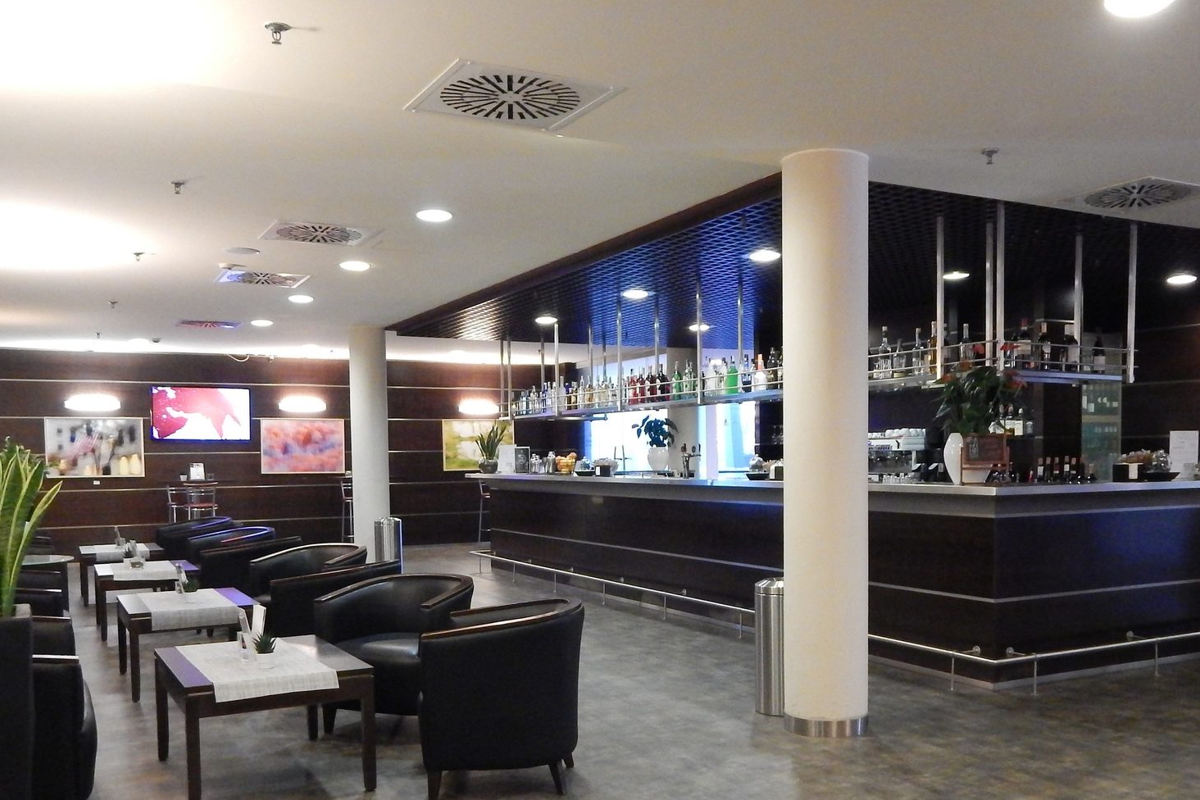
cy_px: 524
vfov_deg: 40.7
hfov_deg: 58.7
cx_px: 643
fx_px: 1067
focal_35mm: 32
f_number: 3
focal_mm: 4
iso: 720
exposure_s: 1/30
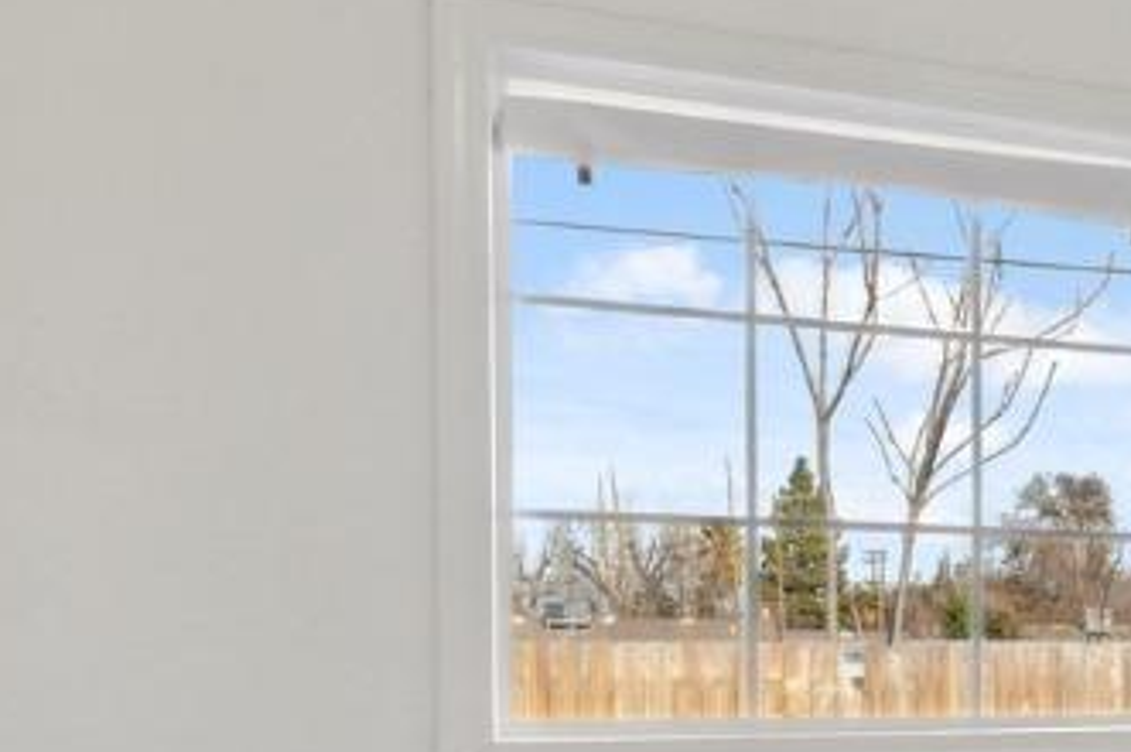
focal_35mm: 68
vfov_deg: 19.5
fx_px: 2134
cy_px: 702
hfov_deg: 21.7
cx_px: 1924
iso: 100
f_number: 9
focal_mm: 10
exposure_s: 1/13
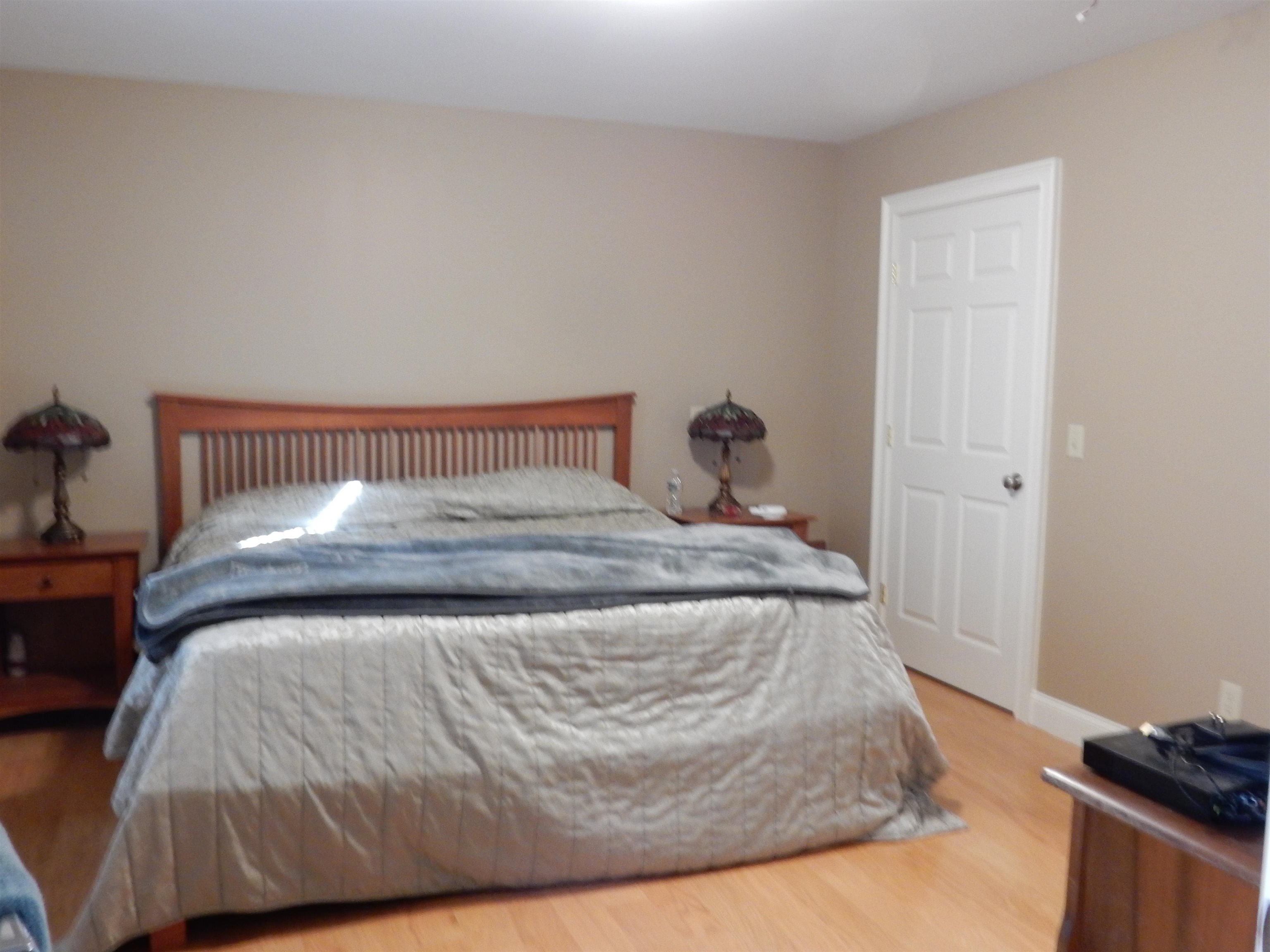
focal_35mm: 30
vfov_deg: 46.8
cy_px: 476
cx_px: 635
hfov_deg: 60.0
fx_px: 1101
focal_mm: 5.4
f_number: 4
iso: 400
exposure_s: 1/8
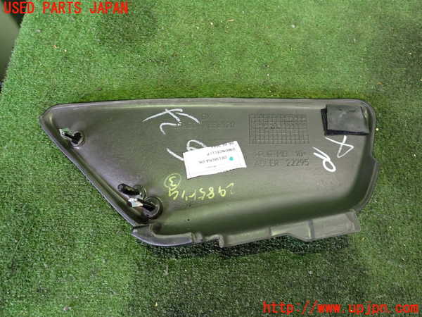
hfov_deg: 60.0
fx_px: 366
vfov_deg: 46.8
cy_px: 158
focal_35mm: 30
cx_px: 211
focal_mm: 5.4
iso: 500
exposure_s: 1/30
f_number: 2.3
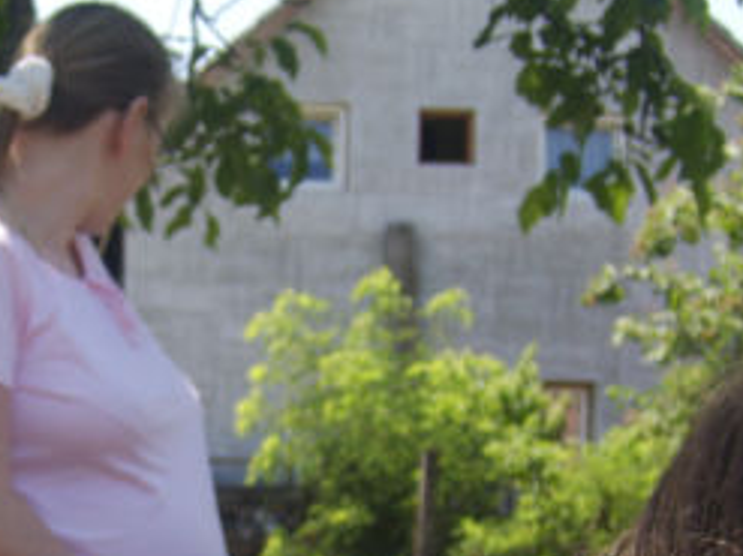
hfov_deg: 20.6
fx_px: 1995
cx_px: 57
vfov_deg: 15.6
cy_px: 539
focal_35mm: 93
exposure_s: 1/229
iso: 71
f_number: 4.9
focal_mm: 11.93
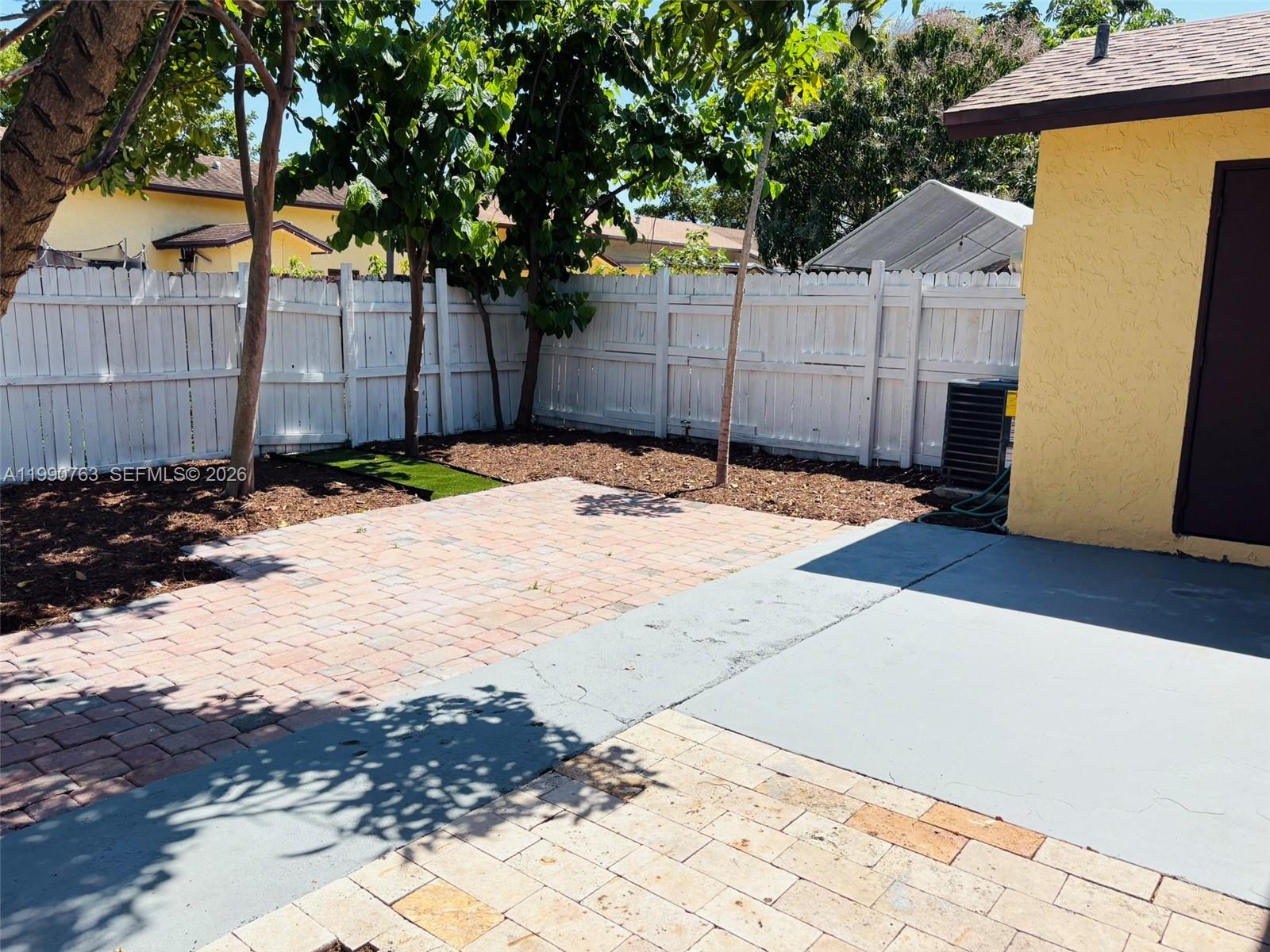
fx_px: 954
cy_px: 476
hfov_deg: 67.3
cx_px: 635
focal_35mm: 26
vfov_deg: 53.1
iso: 50
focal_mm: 5.96
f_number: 1.6
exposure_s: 1/3623
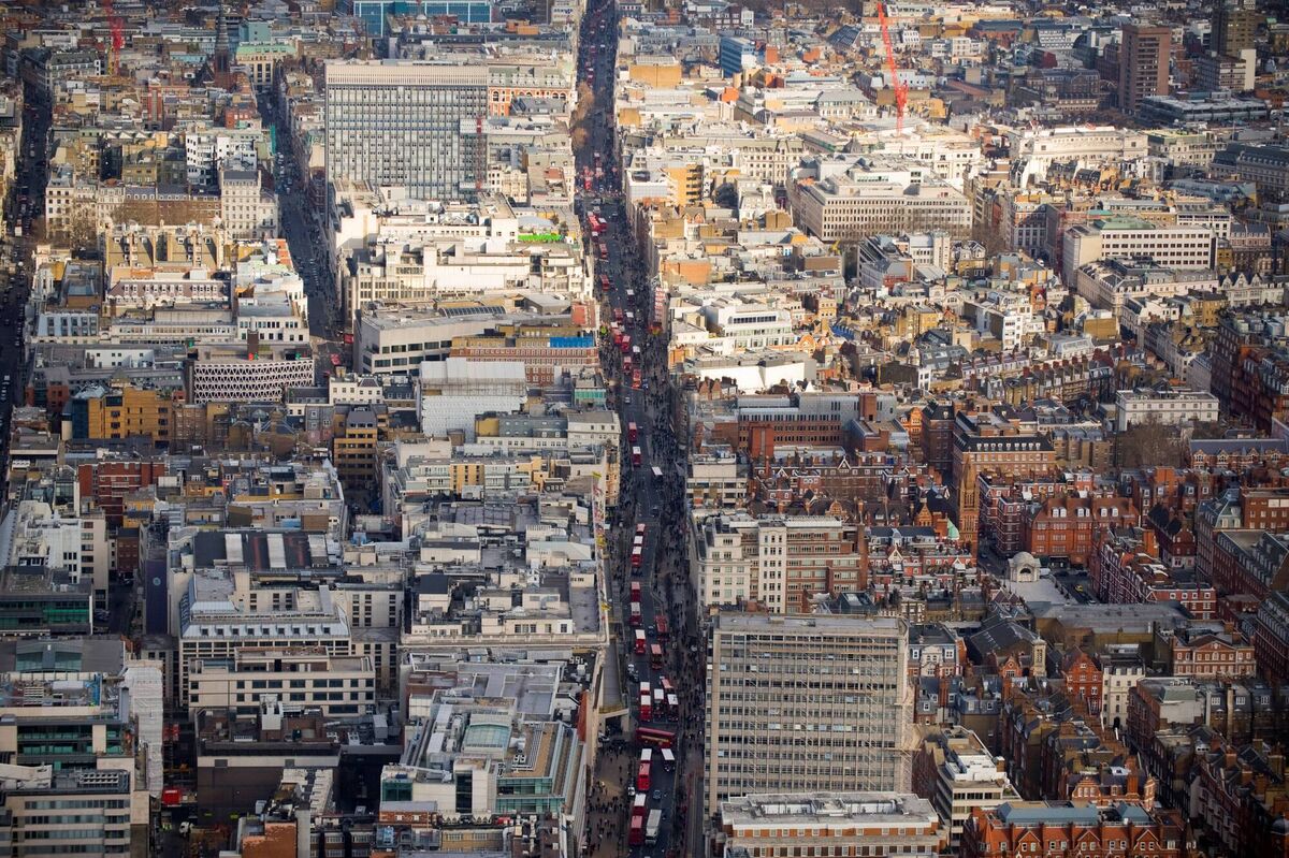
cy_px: 429
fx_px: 4295
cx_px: 644
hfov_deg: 17.1
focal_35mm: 120
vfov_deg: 11.4
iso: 200
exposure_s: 1/1600
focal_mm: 120
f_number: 3.2
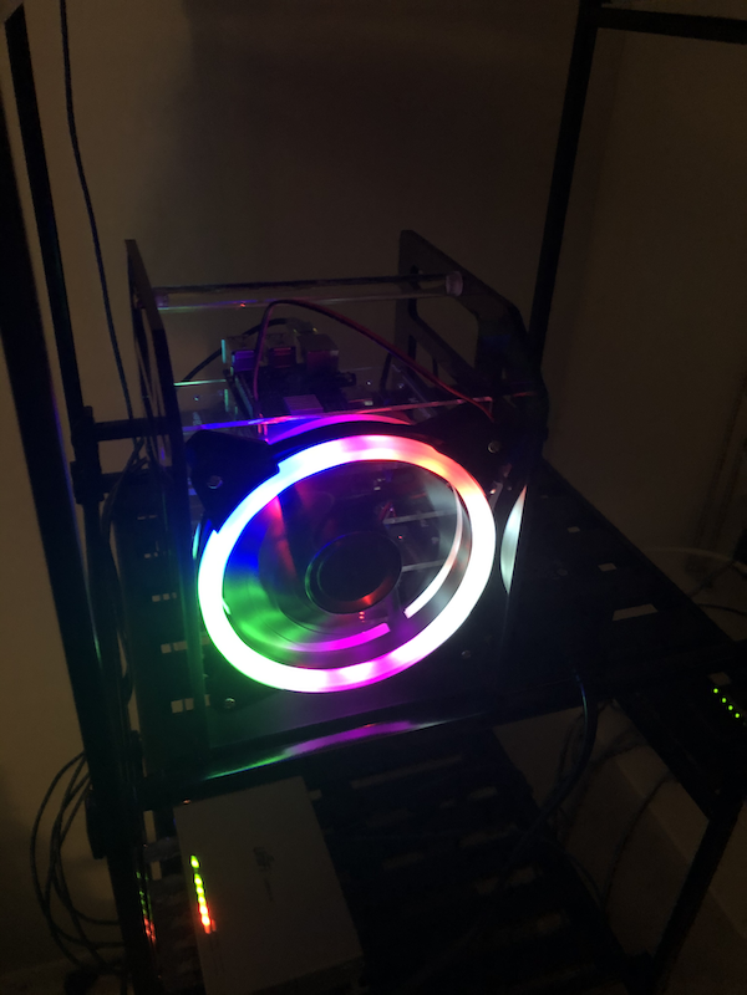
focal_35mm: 28
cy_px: 498
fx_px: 806
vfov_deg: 63.4
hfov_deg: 49.7
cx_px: 374
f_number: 1.8
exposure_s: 1/5
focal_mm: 3.99
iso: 80
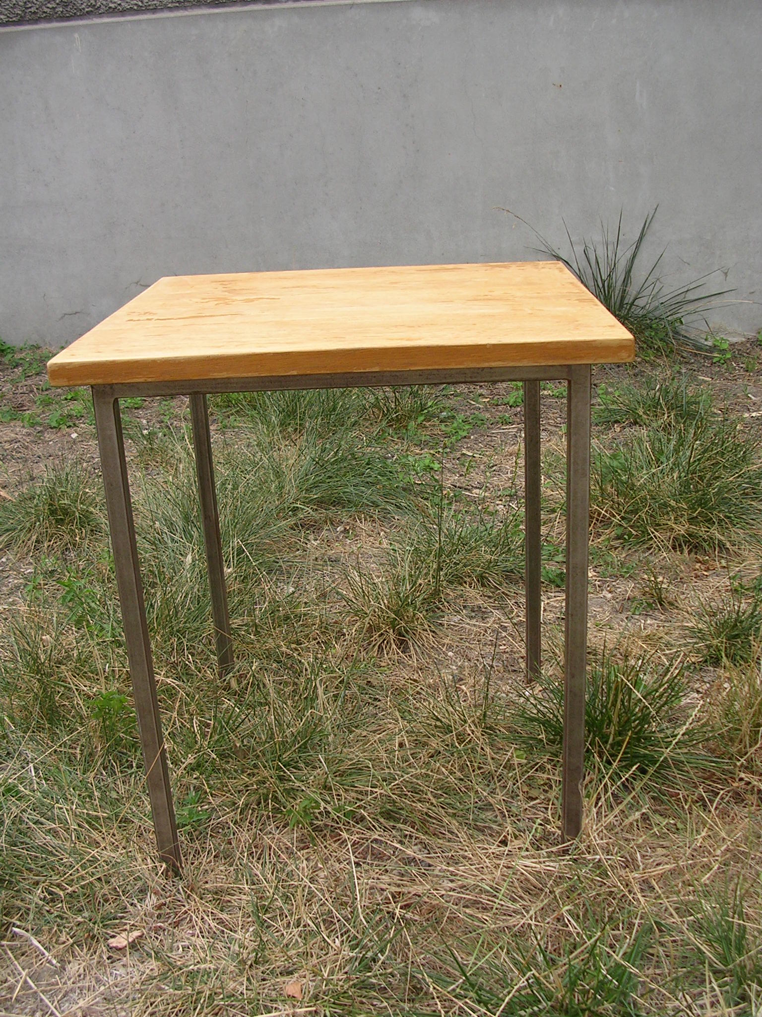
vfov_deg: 49.0
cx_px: 381
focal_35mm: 38
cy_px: 508
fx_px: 1115
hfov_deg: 37.7
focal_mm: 5.8
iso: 50
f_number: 2.8
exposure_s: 1/372
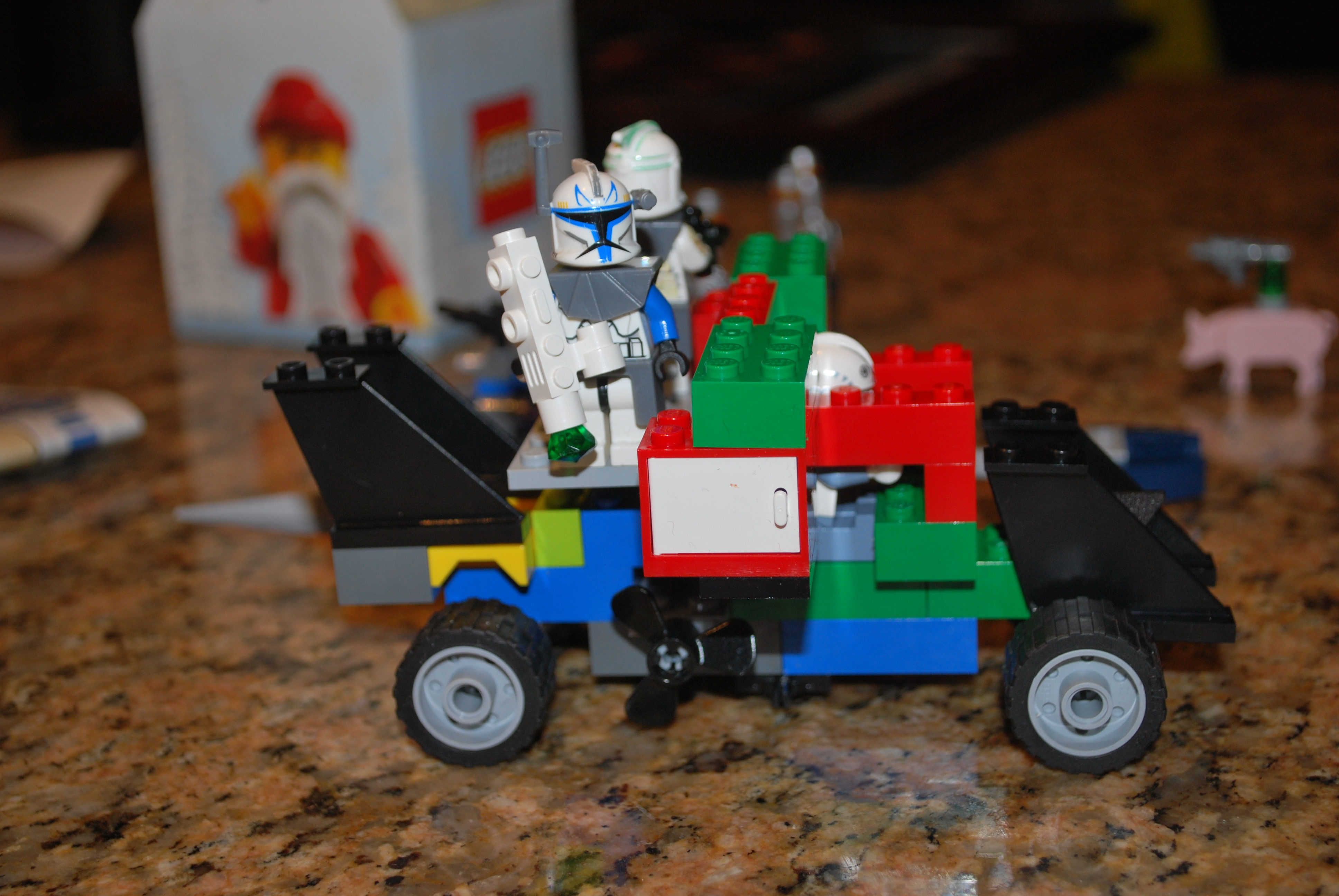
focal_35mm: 57
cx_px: 670
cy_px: 448
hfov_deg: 35.0
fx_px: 2123
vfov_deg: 23.8
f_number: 5.3
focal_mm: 38
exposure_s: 1/60
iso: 200
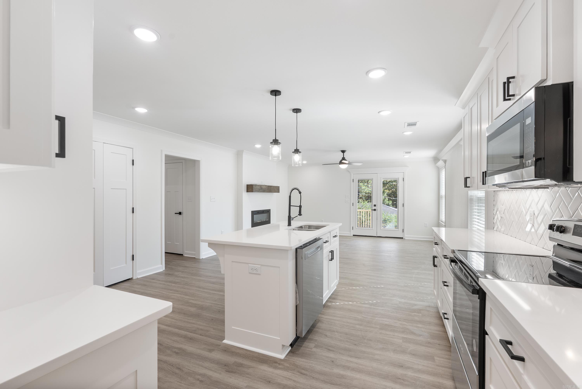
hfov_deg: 96.7
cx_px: 291
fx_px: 259
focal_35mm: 16
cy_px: 194
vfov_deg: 73.8
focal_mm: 16
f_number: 9
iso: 250
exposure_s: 1/5
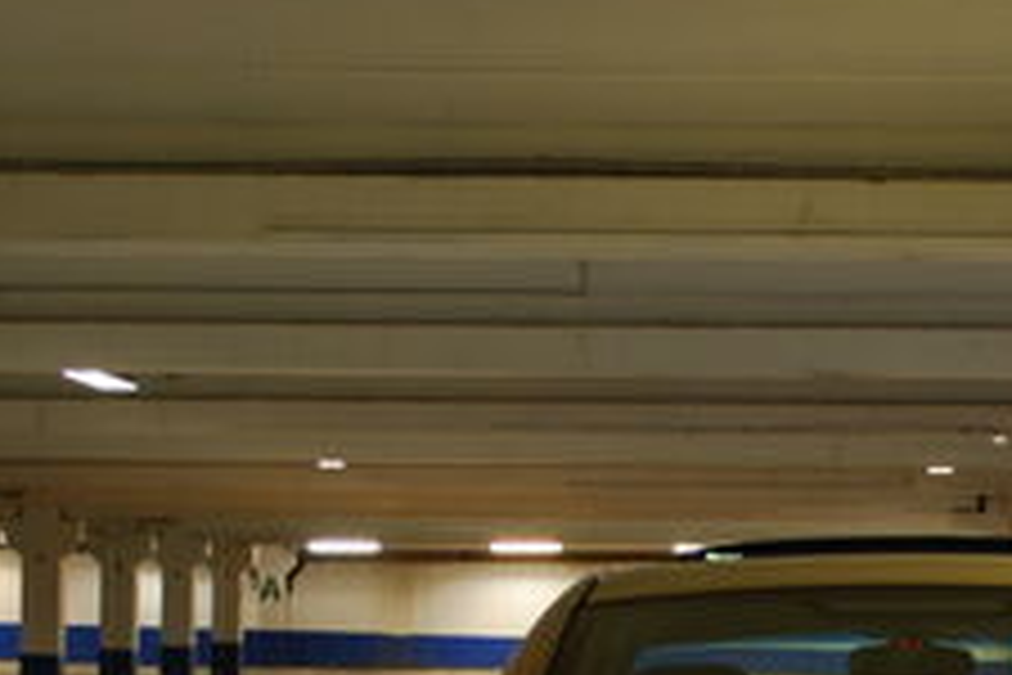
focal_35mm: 128
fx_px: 3598
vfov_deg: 10.6
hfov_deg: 15.8
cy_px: 756
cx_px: 922
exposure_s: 1/10
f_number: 4.8
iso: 400
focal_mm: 30
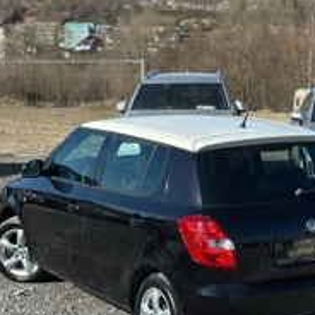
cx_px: 199
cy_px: 147
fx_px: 947
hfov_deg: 18.8
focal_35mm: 92
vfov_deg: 18.9
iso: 100
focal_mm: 6.86
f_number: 1.78
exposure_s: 1/4566
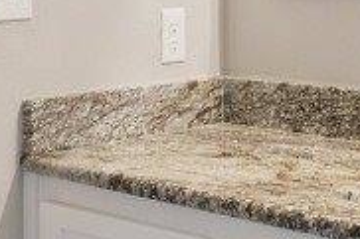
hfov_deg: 21.3
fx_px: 949
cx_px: 259
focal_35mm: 95
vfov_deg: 14.1
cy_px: -12
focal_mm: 10
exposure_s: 1/25
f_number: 8
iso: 125
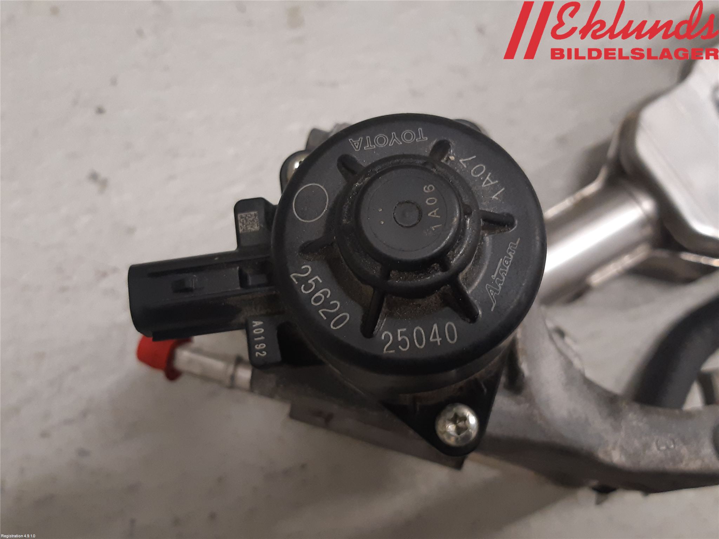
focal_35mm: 26
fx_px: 540
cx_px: 360
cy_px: 270
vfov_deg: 53.1
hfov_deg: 67.3
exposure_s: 1/50
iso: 160
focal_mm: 3.93
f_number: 1.7
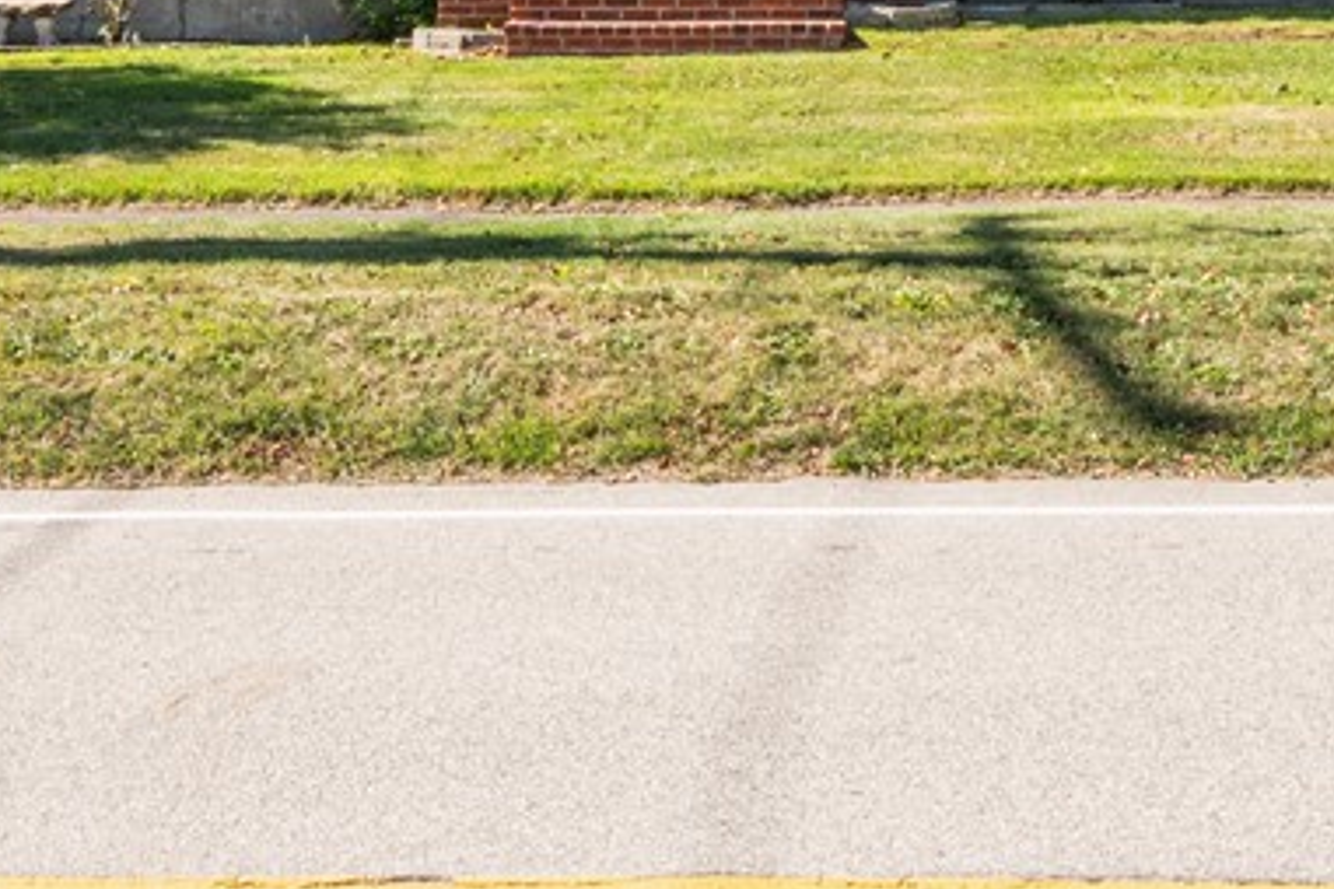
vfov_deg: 14.1
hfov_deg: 21.7
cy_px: -182
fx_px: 3483
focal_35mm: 94
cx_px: 676
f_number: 14
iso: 400
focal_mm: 22
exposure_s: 1/125
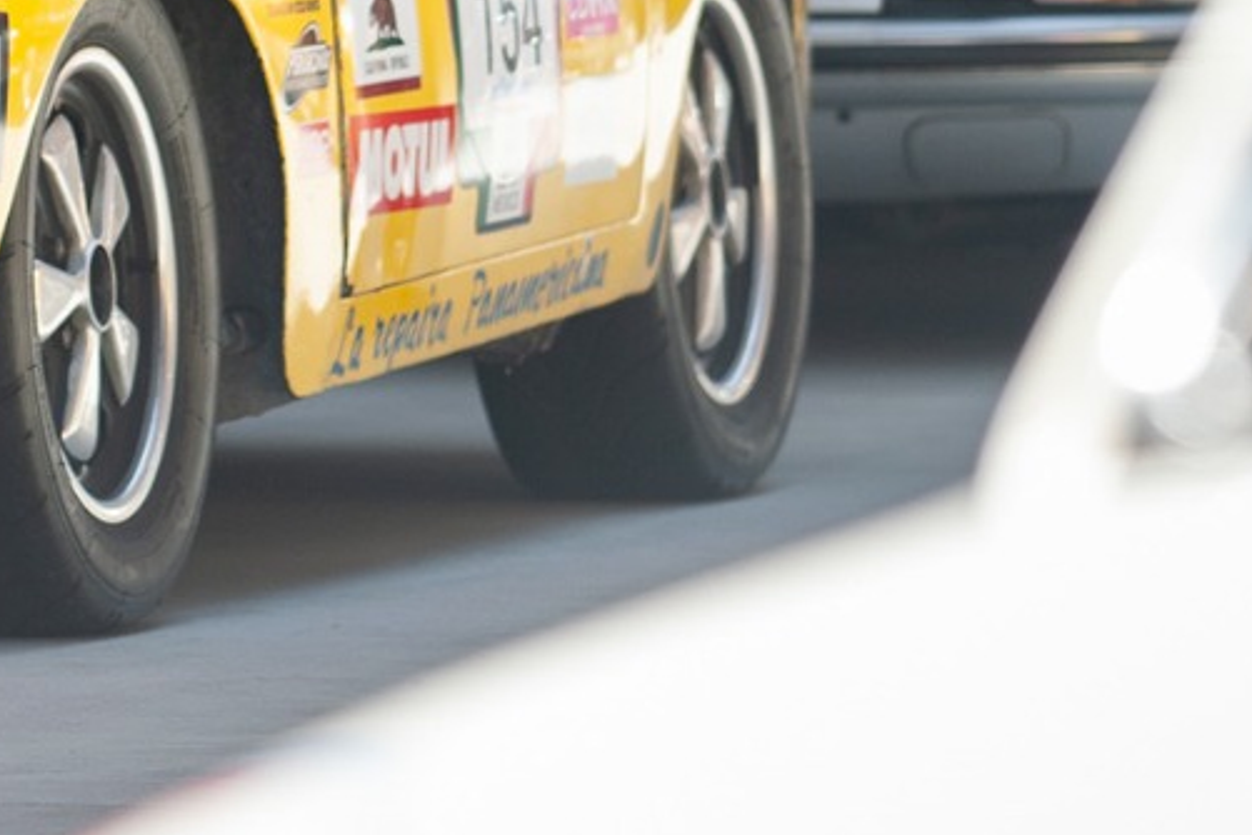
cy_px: -212
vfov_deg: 3.0
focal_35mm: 453
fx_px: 15753
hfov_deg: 4.5
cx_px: -410
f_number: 4
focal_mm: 140
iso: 200
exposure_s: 1/160
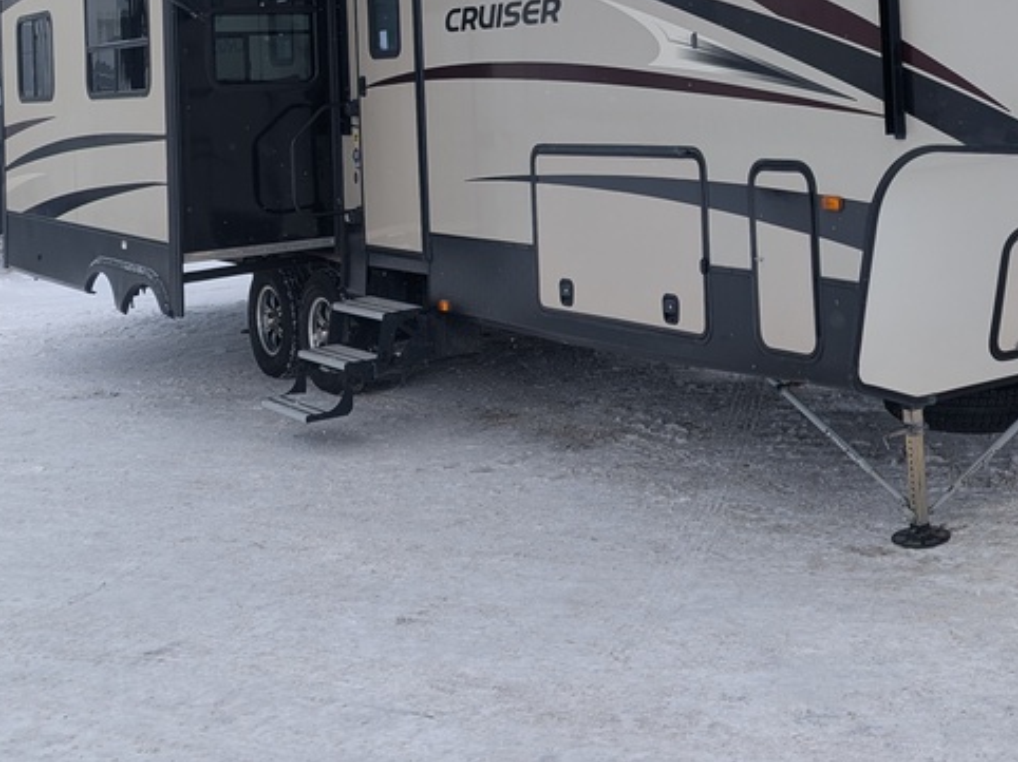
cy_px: 65
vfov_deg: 27.4
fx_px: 1499
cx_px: 849
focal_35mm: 51
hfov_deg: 36.0
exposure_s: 1/509
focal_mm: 6.9
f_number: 1.68
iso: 20
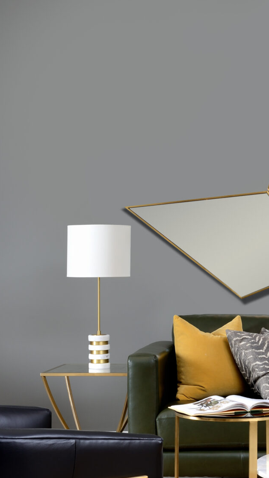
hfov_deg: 13.4
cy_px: 358
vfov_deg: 25.0
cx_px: 426
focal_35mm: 84
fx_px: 1065
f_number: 11
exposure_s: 1/60
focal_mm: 35
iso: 100
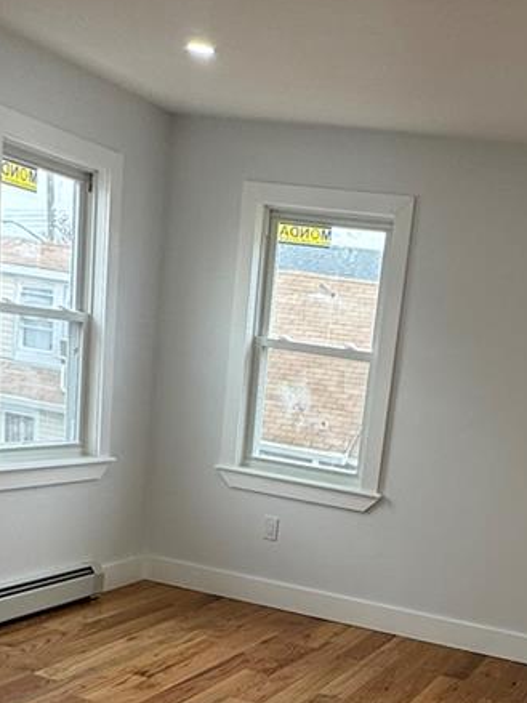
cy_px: 642
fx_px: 995
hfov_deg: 29.0
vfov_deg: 36.3
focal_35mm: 49
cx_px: 421
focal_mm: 2.22
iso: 64
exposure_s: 1/99
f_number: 2.2
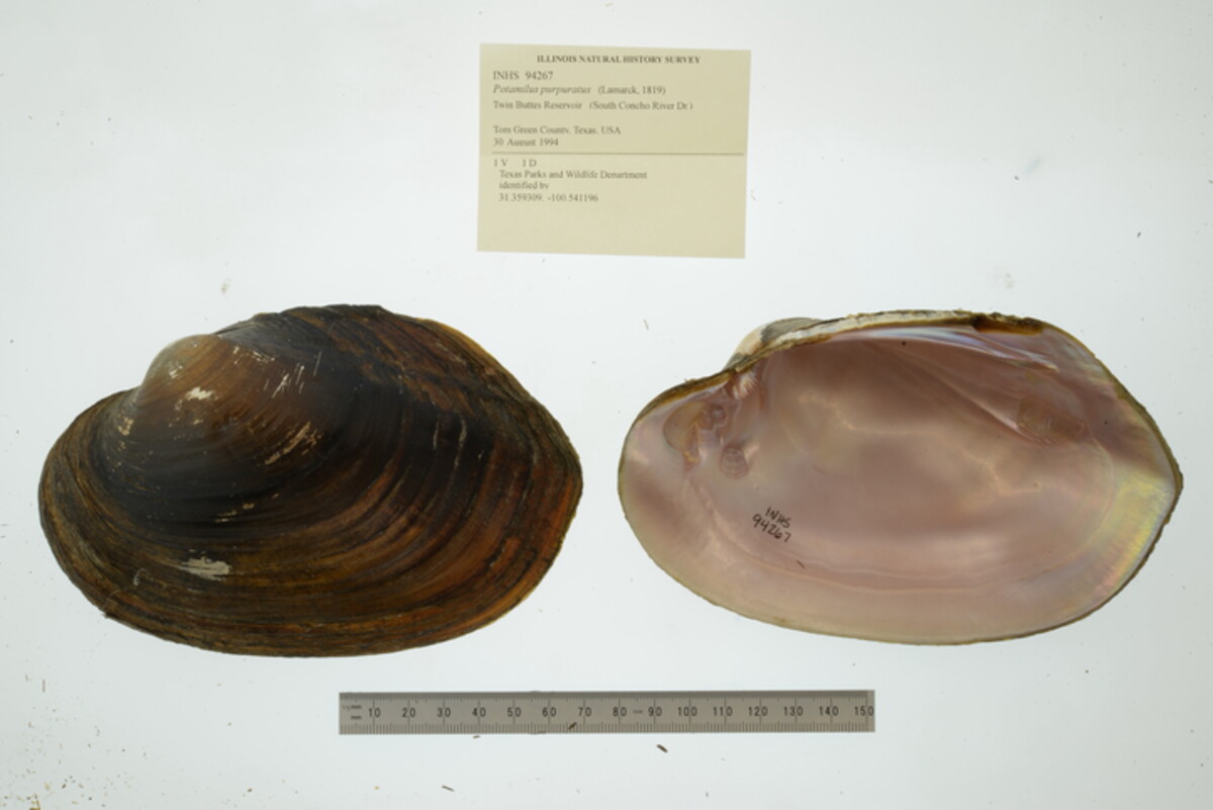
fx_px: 2022
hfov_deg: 33.4
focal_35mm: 60
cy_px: 405
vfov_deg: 22.6
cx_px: 606
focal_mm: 60
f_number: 32
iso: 100
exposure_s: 1/6
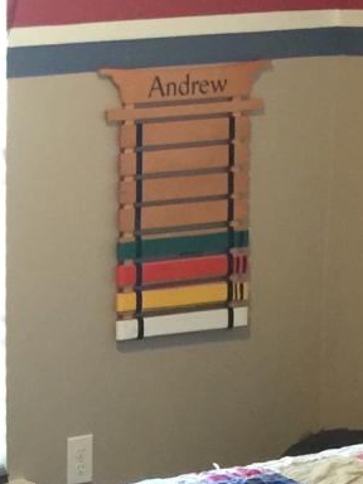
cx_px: -219
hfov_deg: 9.5
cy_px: 493
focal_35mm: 151
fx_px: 2111
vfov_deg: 12.9
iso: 100
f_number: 2.2
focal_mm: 4.15
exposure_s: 1/15
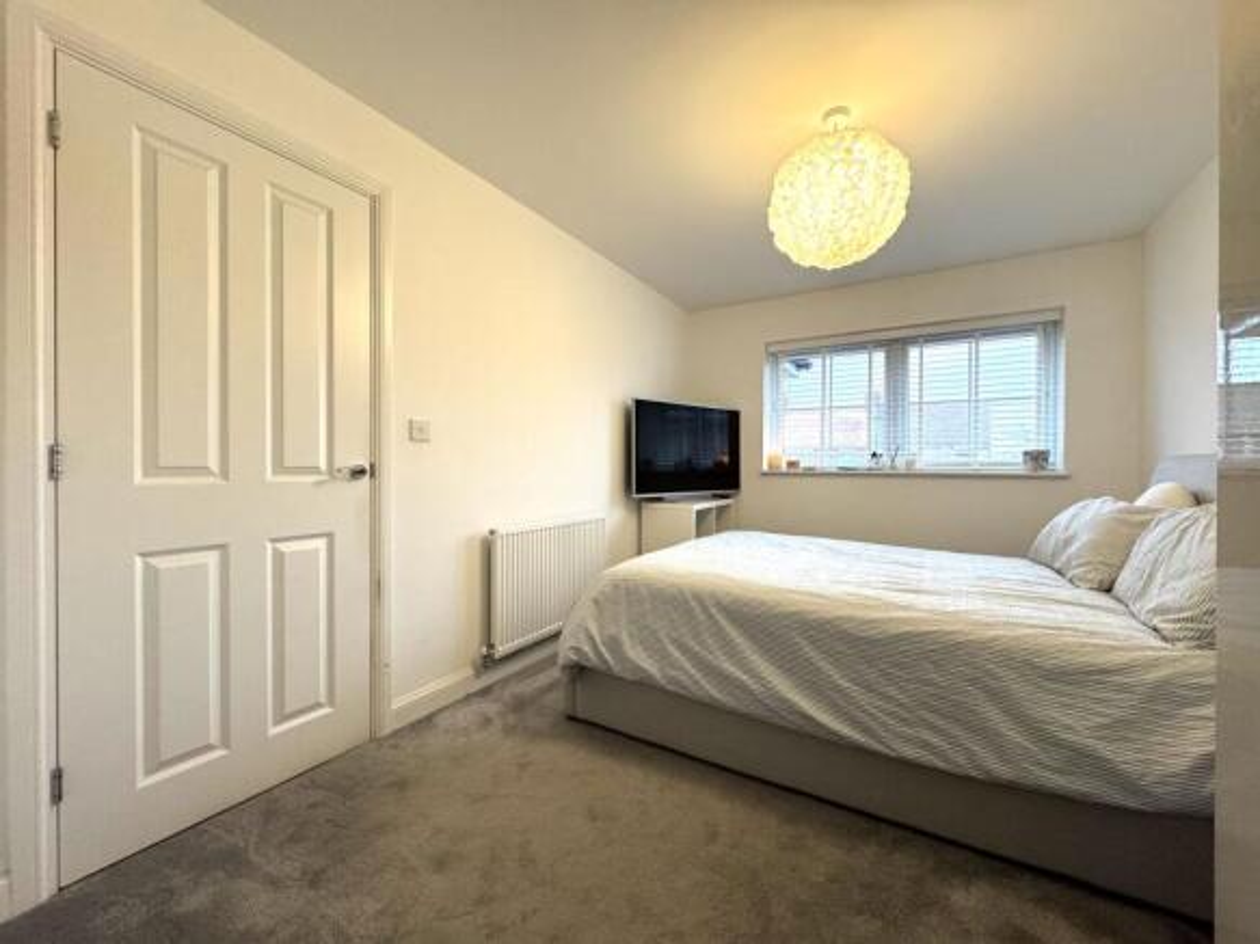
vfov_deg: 85.7
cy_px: 472
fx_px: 509
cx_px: 630
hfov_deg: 102.1
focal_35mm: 14
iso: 200
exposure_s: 1/50
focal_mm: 2.22
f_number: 2.2
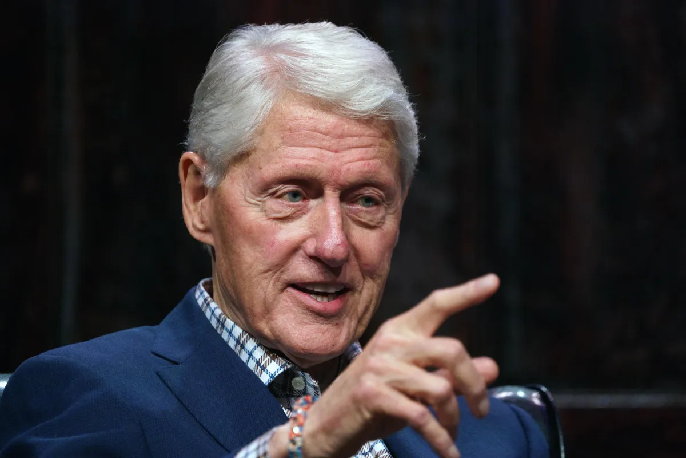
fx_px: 11089
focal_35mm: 582
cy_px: 229
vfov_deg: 2.4
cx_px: 343
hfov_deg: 3.5
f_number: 6.3
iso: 3200
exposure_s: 1/250
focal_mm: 582
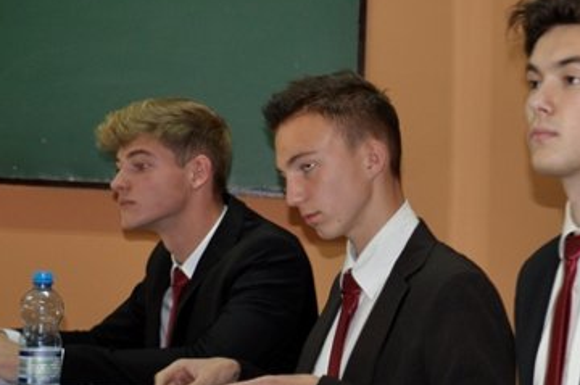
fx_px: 2011
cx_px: 599
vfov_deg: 10.9
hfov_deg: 16.0
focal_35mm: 125
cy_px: 229
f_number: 4.2
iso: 250
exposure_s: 1/30
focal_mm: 30
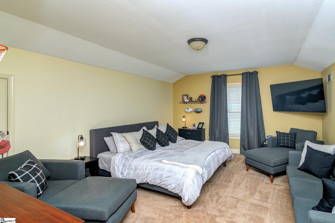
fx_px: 149
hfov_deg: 96.7
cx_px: 168
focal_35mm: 16
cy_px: 112
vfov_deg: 73.7
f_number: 7.1
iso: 320
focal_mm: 11
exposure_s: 1/1.67
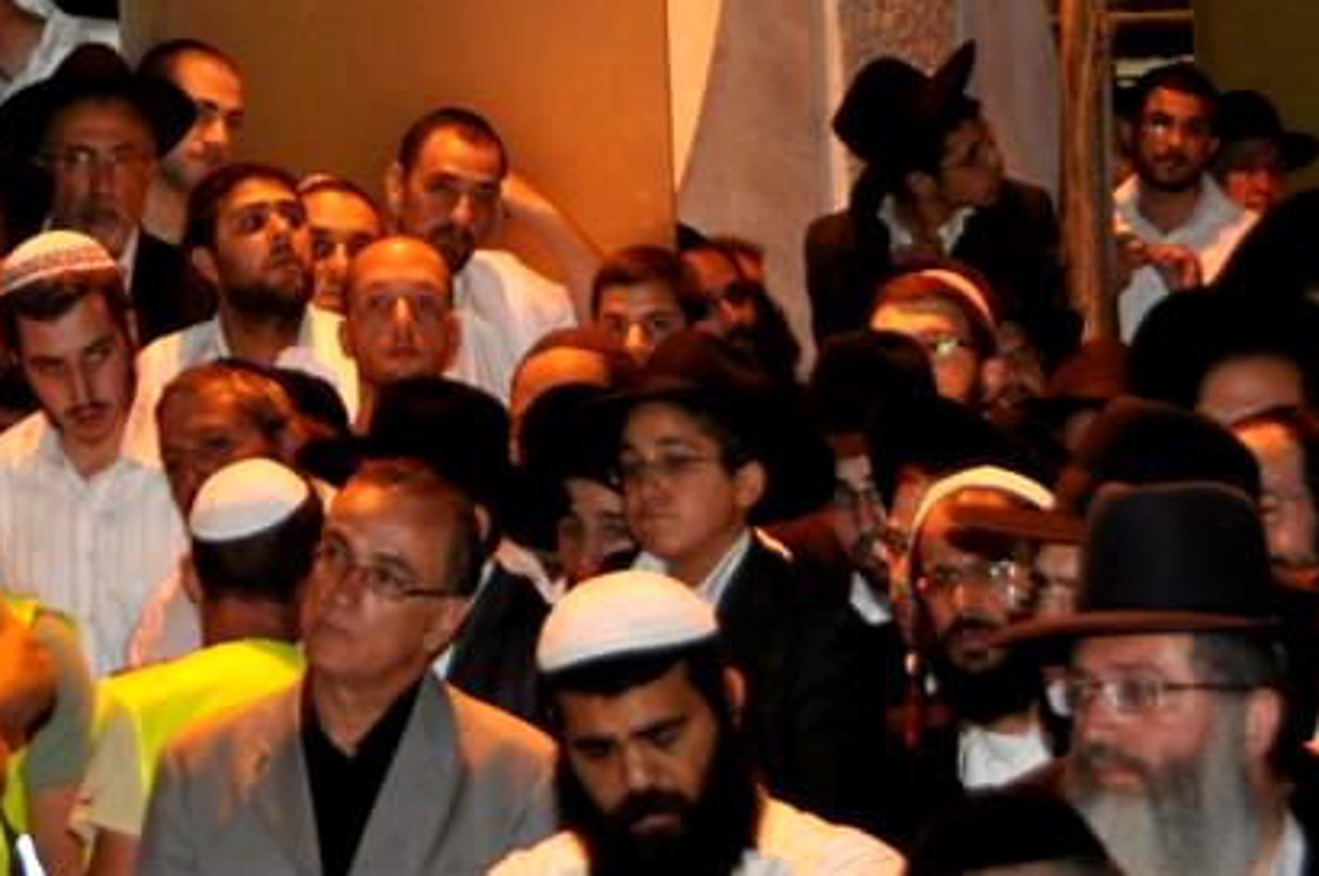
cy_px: -205
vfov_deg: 9.5
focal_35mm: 142
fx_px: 5196
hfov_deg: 14.3
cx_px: 167
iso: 800
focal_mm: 38
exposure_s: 1/60
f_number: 4.2
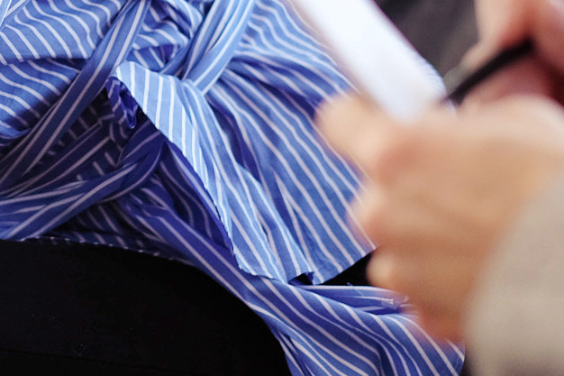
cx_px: -73
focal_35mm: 275
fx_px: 4307
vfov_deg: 5.0
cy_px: -131
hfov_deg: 7.4
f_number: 2
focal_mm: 56
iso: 500
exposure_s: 1/320
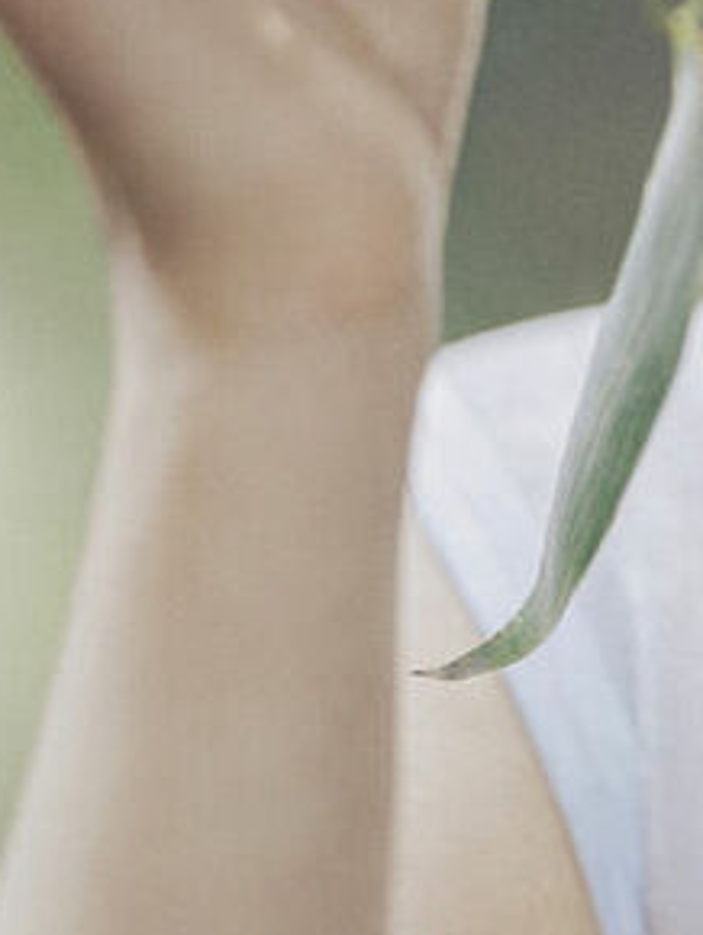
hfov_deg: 3.5
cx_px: 1545
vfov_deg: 4.7
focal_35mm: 420
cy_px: -500
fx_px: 11356
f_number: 2
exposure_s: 1/320
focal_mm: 110
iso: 100
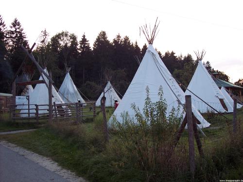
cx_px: 122
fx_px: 274
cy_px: 91
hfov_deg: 47.9
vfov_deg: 36.8
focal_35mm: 39
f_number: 3.4
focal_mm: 8
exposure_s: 1/30
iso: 100
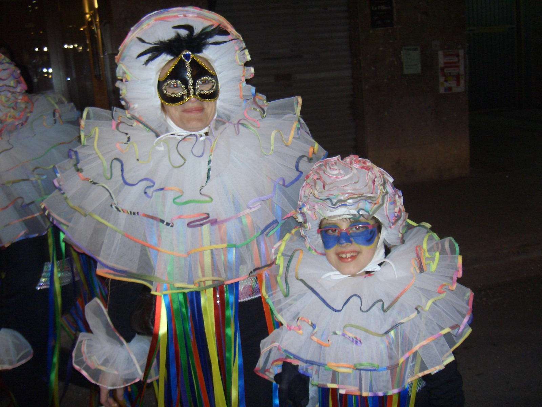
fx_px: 611
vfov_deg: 36.8
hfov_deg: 47.9
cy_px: 204
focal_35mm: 39
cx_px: 271
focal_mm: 8
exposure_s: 1/60
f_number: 2.8
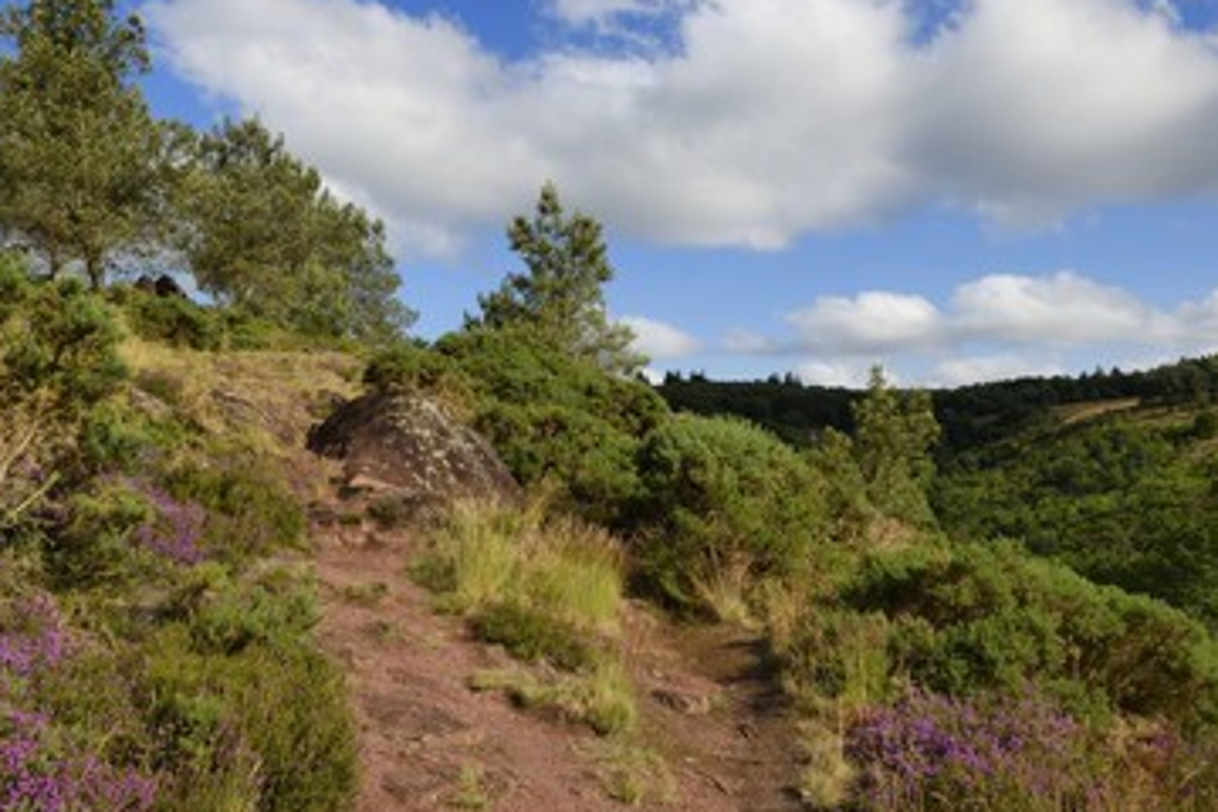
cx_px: 606
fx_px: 947
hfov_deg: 65.5
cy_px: 355
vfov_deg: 46.3
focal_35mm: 28
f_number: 16
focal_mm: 24
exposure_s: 1/160
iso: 200
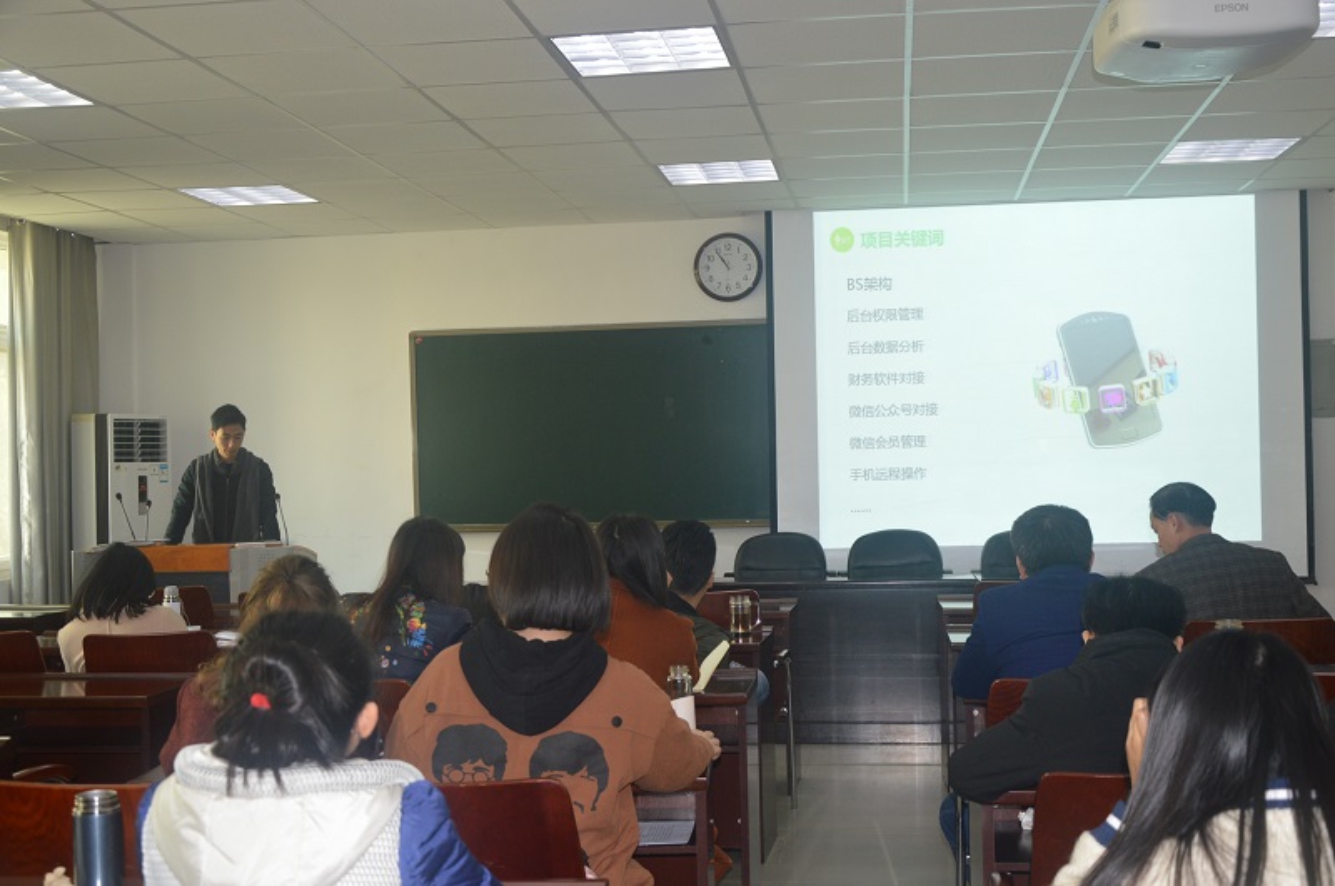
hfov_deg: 46.5
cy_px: 443
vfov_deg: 31.8
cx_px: 668
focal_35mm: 42
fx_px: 1555
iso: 500
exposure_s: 1/60
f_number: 4
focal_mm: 28
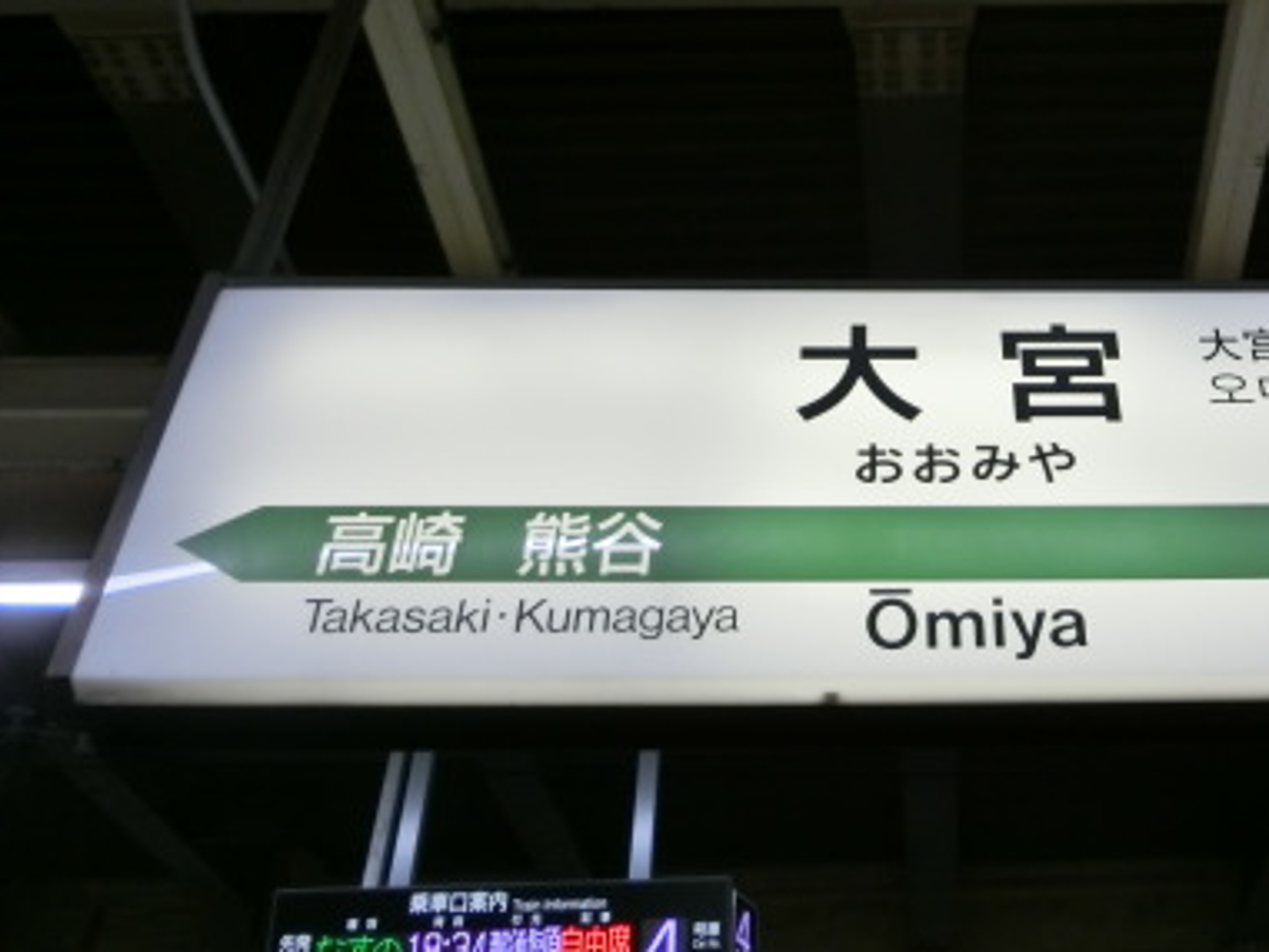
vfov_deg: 33.4
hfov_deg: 43.5
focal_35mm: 42
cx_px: 936
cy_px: 186
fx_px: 1540
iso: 125
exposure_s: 1/125
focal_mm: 4.5
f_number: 3.5
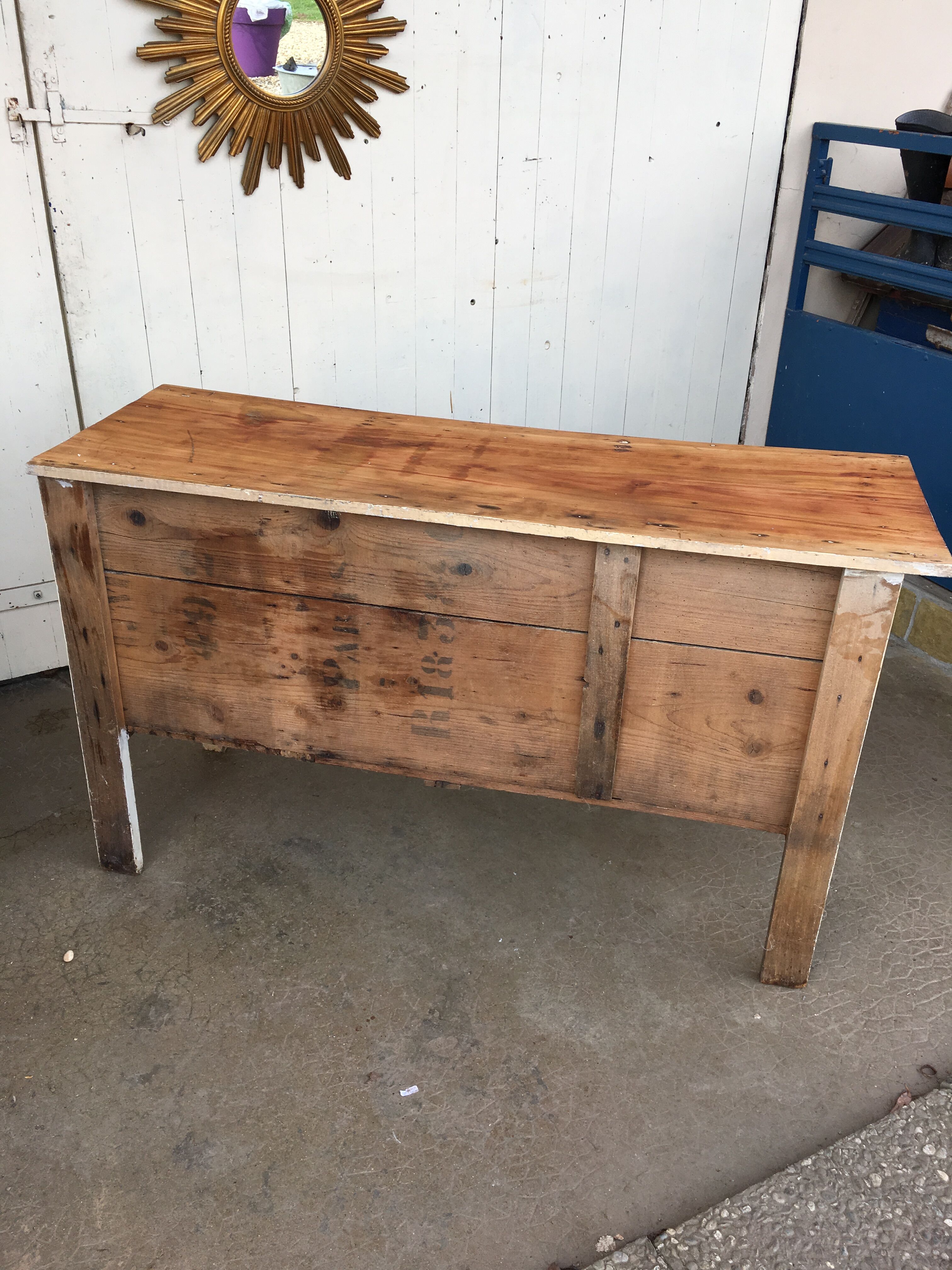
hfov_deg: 48.2
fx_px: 1063
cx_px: 476
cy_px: 635
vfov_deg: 61.7
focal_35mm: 29
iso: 25
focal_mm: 4.15
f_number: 2.2
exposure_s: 1/207
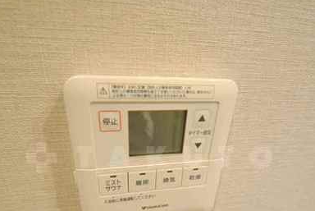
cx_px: 149
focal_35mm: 20
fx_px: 175
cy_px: 158
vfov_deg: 58.9
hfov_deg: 83.8
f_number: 4.5
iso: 1000
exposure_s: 1/30
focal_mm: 8
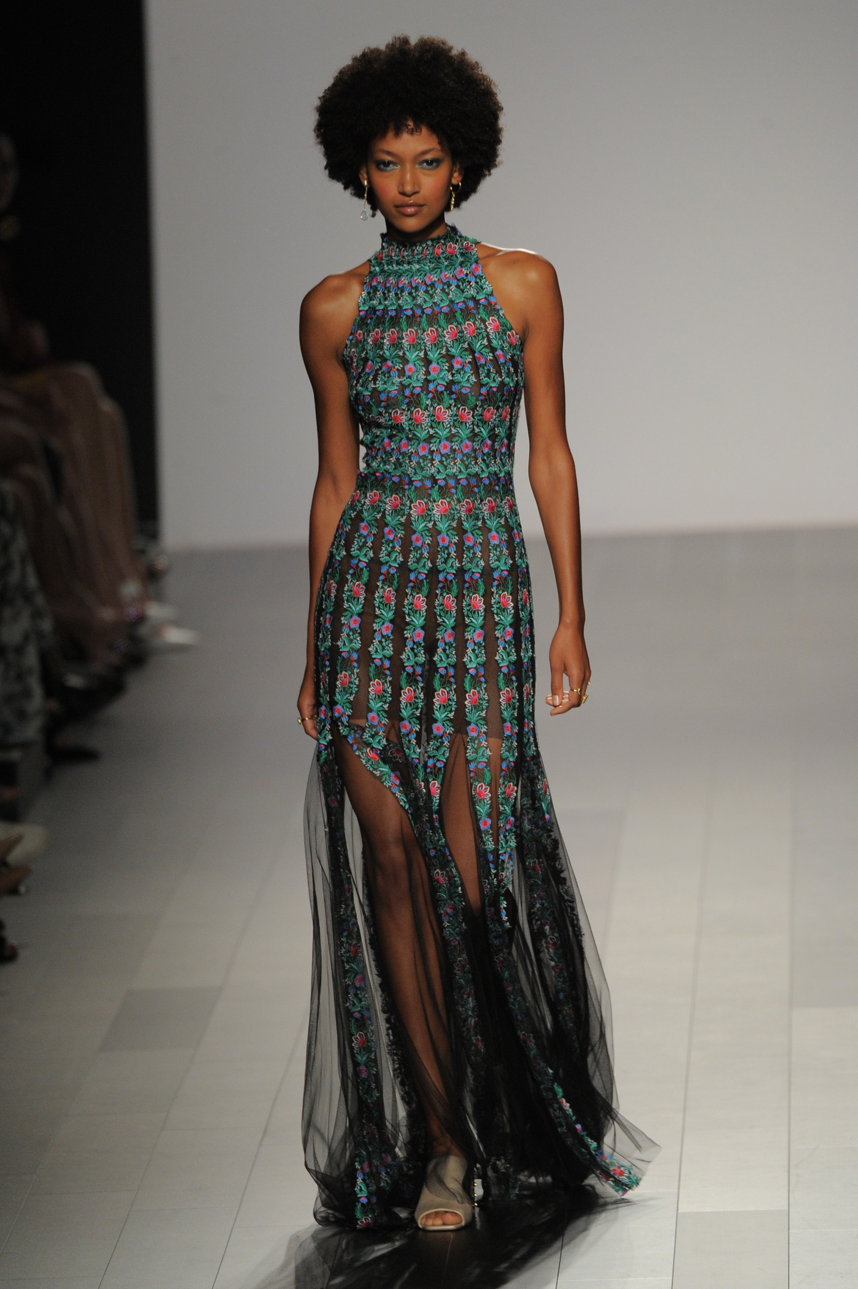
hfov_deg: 3.4
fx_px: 14318
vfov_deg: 5.2
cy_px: 644
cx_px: 429
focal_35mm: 400
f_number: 5.6
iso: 2500
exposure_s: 1/500
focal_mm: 400
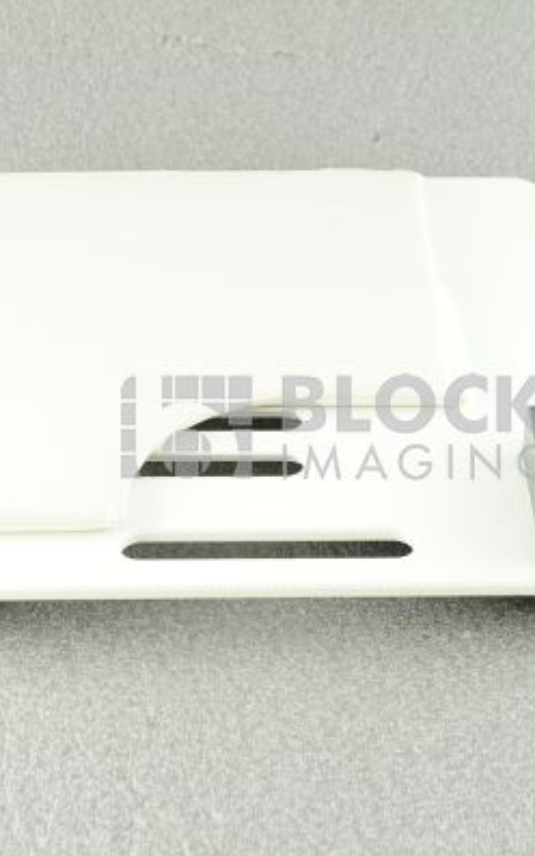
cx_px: 337
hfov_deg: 16.9
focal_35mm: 77
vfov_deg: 26.8
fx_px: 1797
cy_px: 428
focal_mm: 50
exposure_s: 1/125
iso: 1600
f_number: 7.1
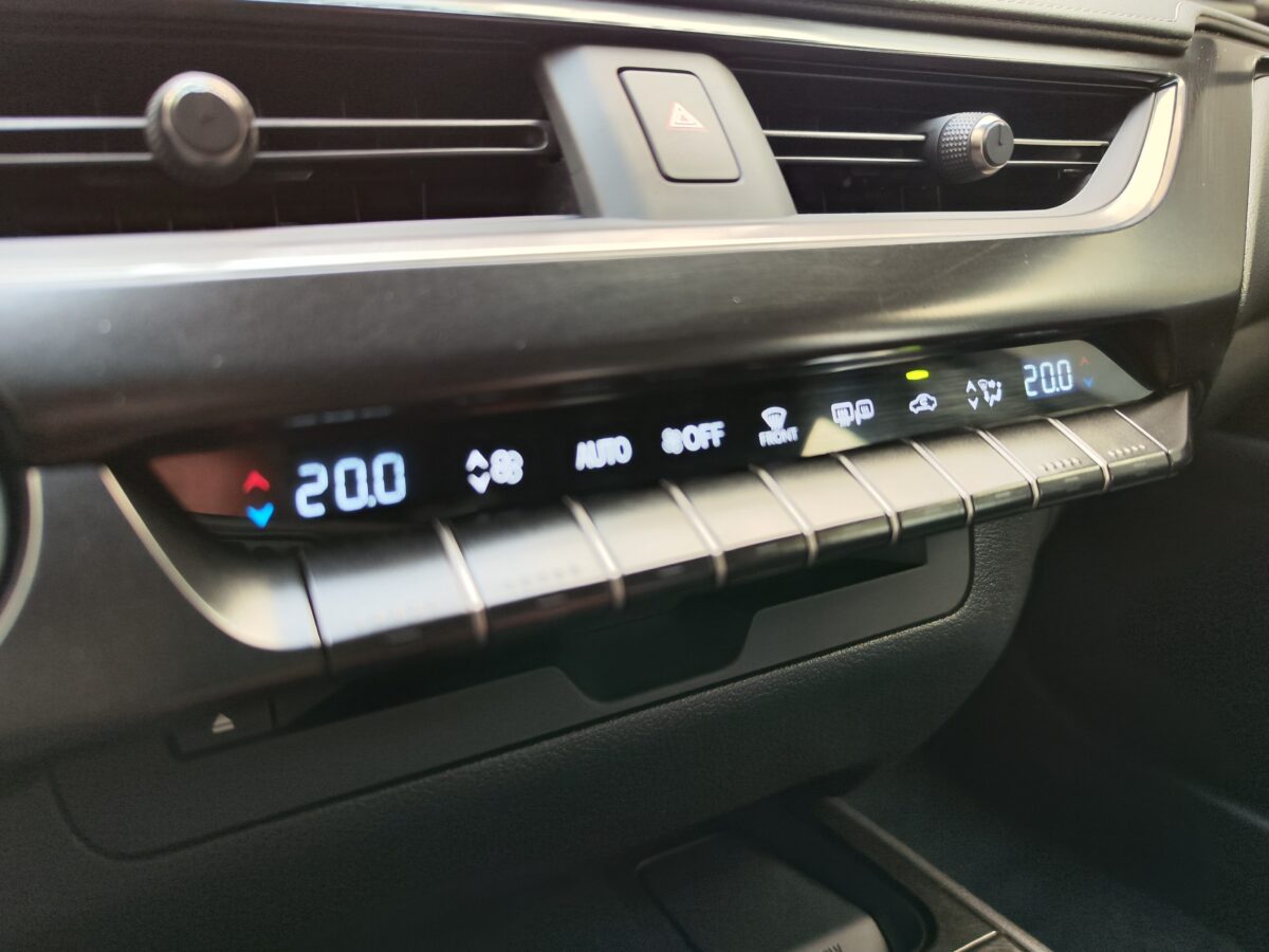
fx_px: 843
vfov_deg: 58.9
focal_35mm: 23
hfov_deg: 73.9
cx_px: 634
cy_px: 476
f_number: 1.69
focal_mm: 7.01
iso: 339
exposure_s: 1/71.2
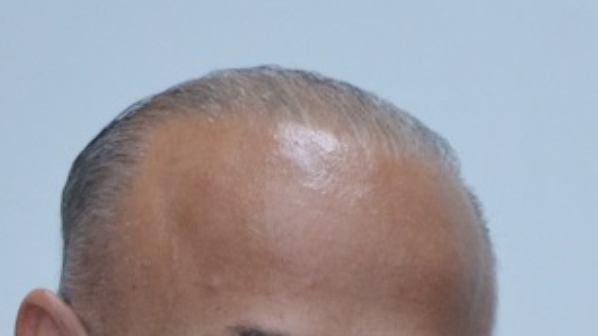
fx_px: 17059
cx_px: 168
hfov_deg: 2.0
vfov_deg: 1.1
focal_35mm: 1076
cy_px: 835
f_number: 5.6
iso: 800
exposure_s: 1/60
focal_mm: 140
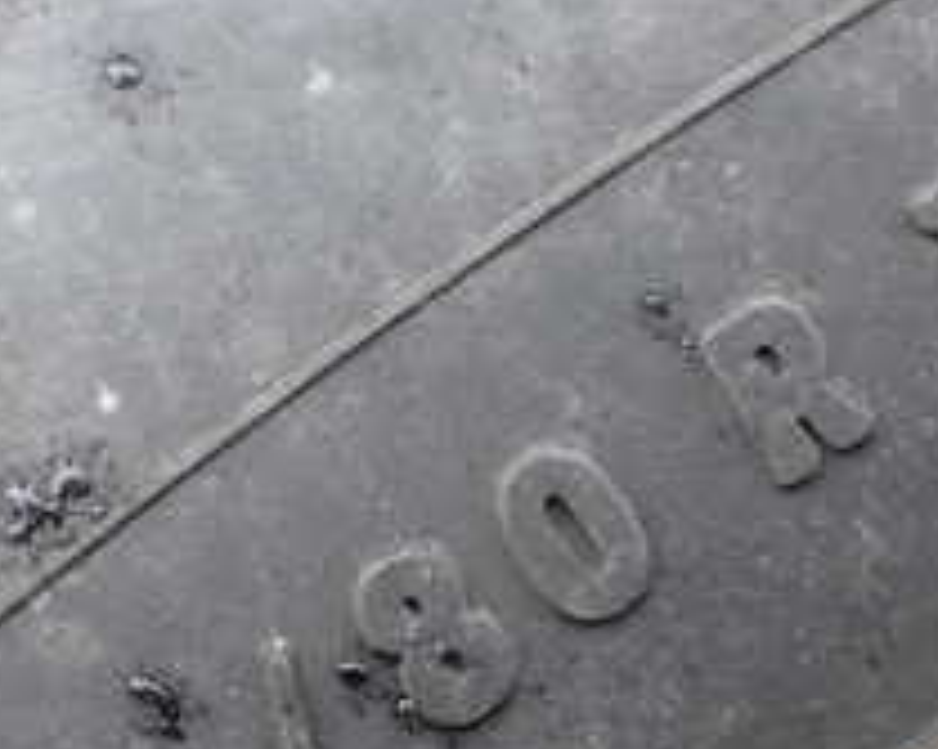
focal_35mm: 84
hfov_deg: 22.7
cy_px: 525
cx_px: 377
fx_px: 2331
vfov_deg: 18.2
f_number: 2.3
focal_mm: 5.4
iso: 160
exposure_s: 1/125
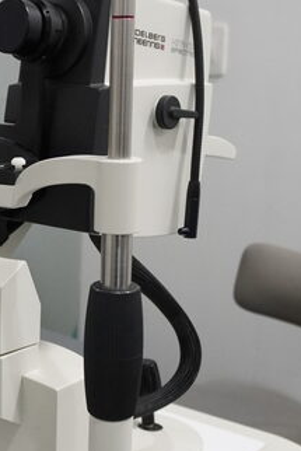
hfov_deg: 19.8
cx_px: 13
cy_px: 227
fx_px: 839
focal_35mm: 67
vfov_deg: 30.1
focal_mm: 16
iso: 1600
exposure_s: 1/160
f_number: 3.5
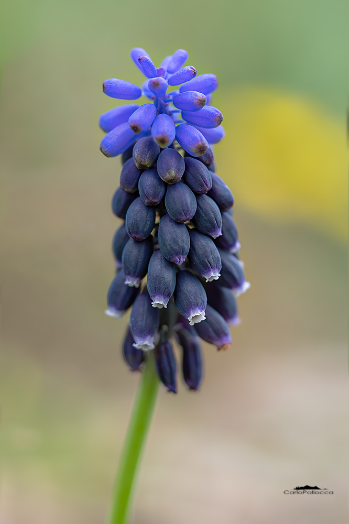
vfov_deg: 22.6
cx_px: 174
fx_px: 1310
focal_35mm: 90
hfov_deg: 15.2
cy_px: 262
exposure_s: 1/640
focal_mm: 90
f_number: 2.8
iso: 320
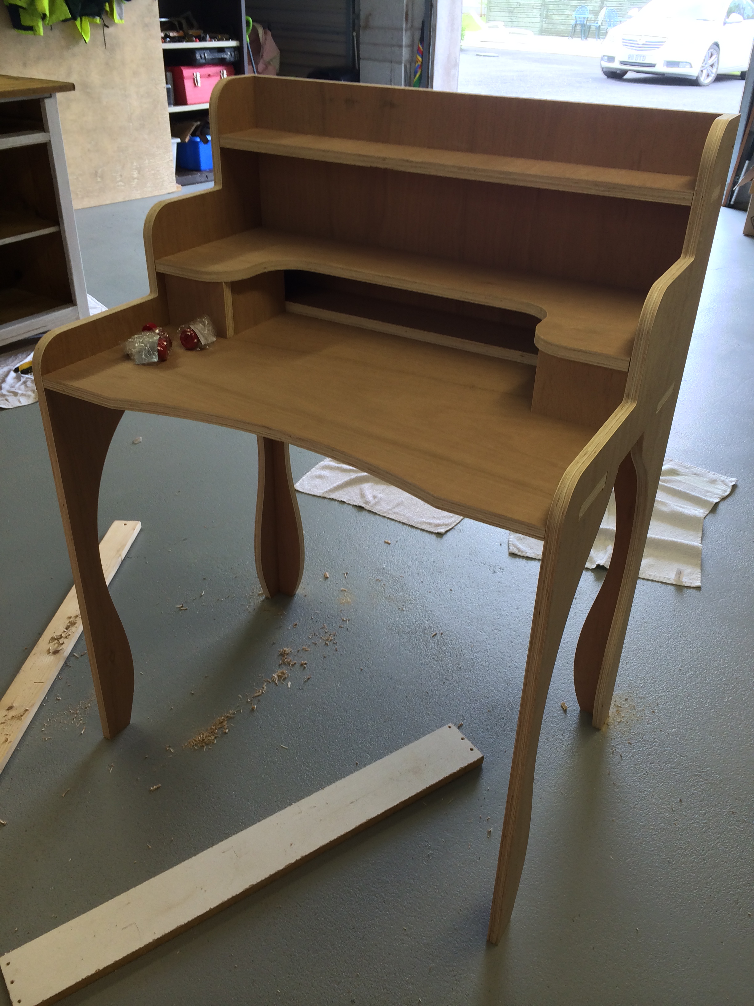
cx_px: 377
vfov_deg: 60.0
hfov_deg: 46.8
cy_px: 503
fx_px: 871
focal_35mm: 30
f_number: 2.2
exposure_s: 1/50
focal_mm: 4.12
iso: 50
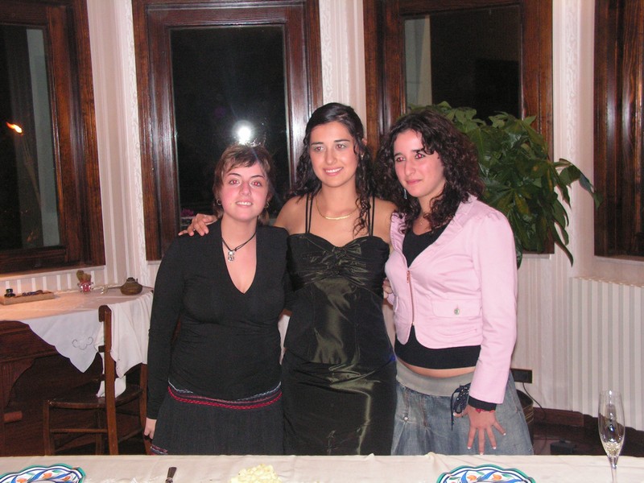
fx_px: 893
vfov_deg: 30.3
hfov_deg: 39.7
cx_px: 322
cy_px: 242
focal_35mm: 48
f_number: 3.2
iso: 200
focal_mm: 8.1
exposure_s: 1/40
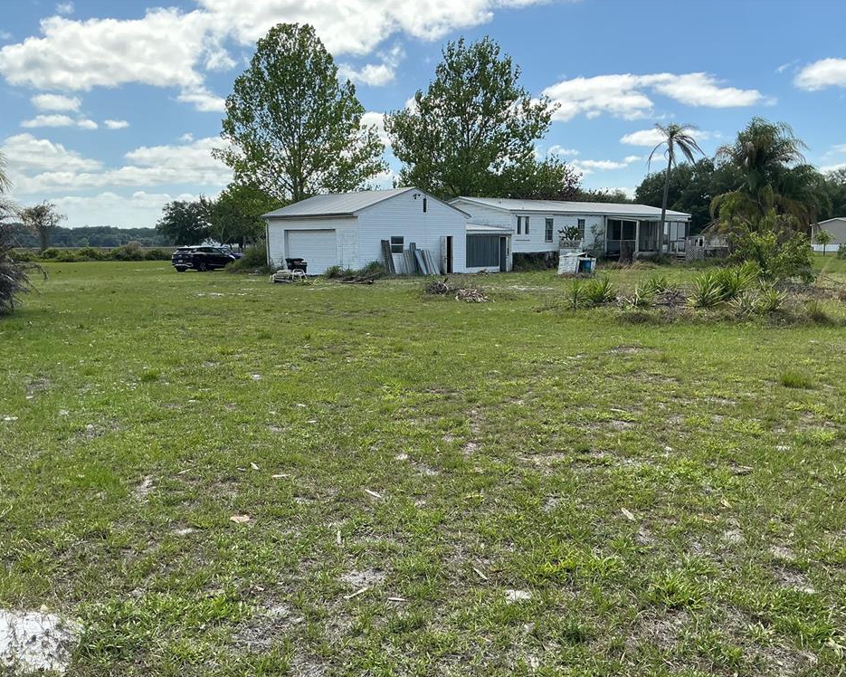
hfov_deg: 57.2
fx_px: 776
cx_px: 416
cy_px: 346
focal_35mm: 31
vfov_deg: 47.1
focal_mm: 3
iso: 25
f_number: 1.8
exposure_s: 1/1377
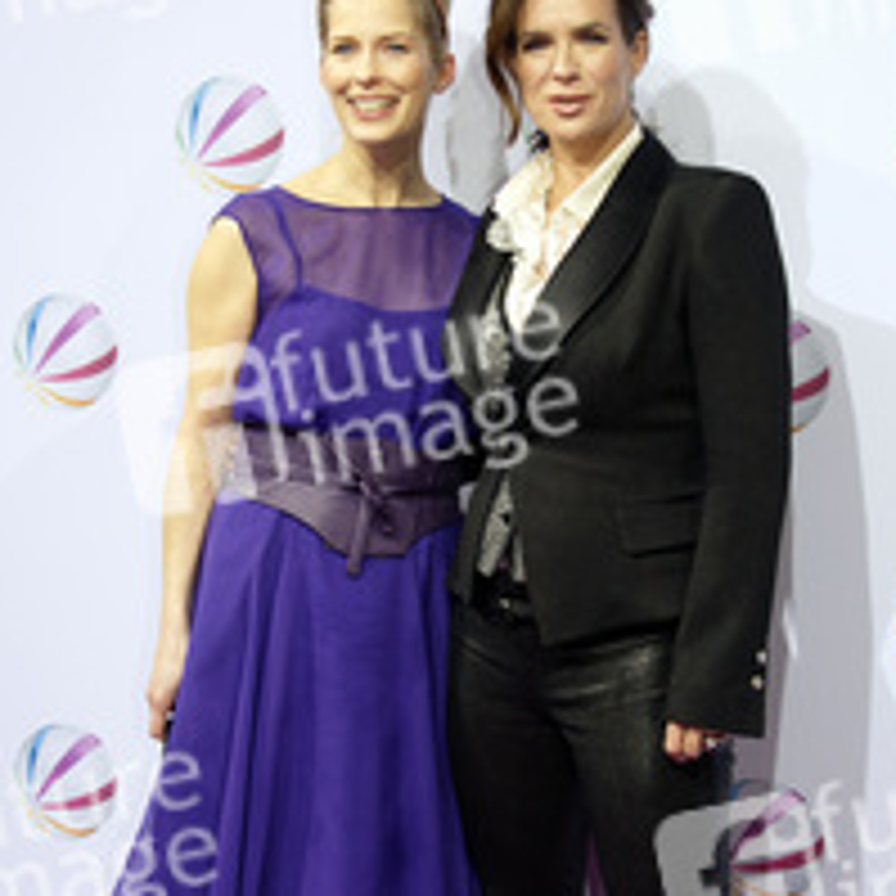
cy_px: 635
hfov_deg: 19.5
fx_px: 2606
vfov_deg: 19.4
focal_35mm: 89
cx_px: 480
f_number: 5.6
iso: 640
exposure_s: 1/160
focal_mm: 52
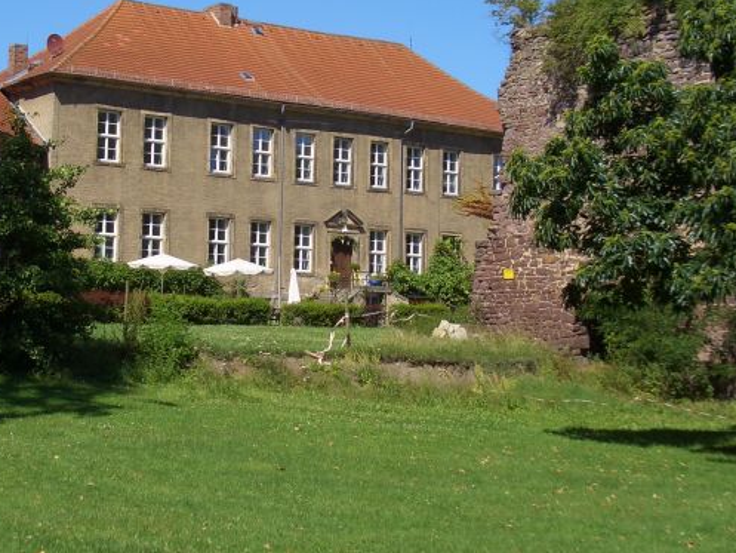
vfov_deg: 22.2
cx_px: 262
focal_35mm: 66
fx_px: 1404
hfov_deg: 29.2
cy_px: 227
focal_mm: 6.8
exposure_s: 1/400
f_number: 4.6
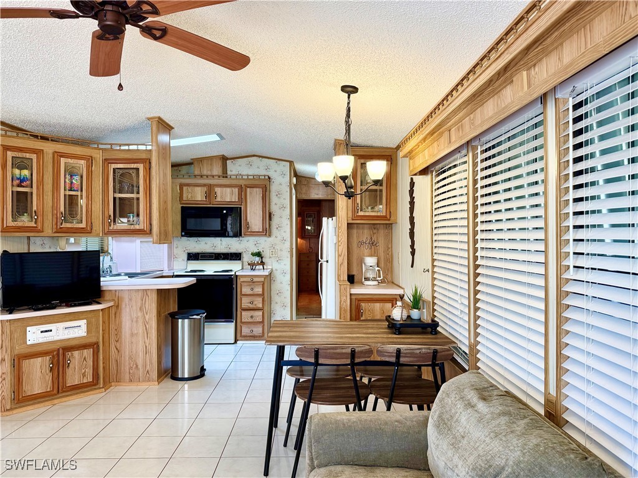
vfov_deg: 56.8
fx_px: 442
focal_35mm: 24
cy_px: 239
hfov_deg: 71.6
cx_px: 319
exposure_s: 1/120
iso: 160
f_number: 1.78
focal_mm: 6.76
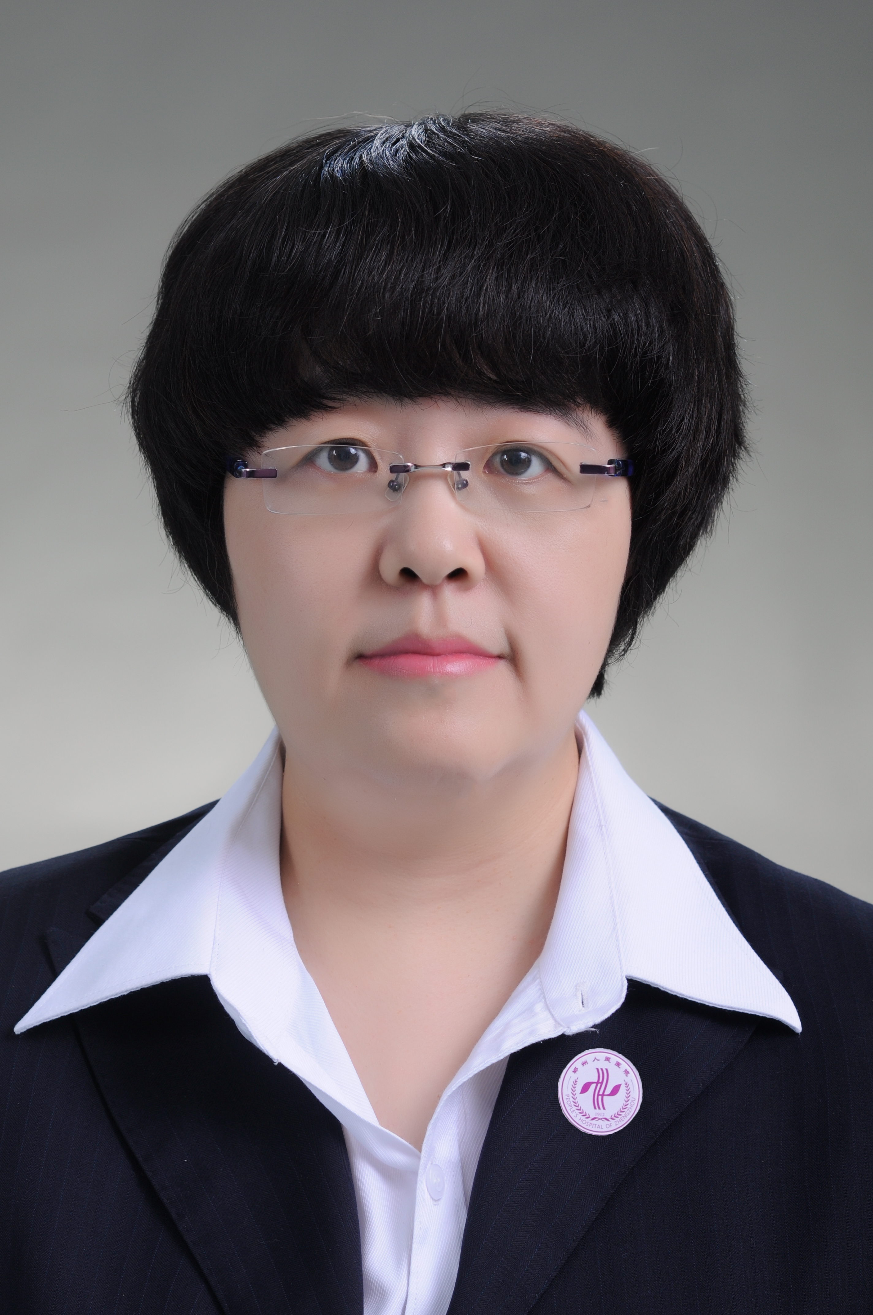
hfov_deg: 10.7
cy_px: 658
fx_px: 4649
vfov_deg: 16.1
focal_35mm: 128
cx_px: 436
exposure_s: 1/125
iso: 160
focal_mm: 85
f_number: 5.6
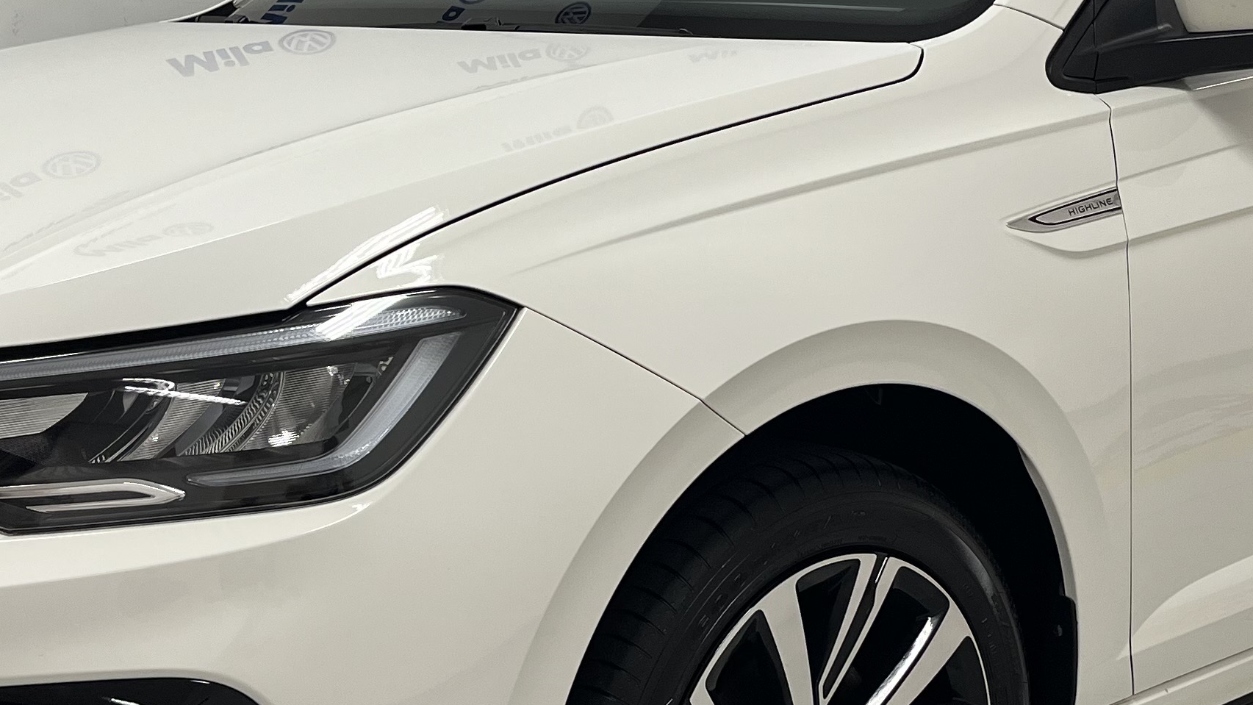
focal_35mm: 67
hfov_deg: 31.4
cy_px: 390
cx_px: 705
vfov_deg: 18.0
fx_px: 2226
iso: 64
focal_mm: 5.1
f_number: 1.6
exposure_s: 1/60
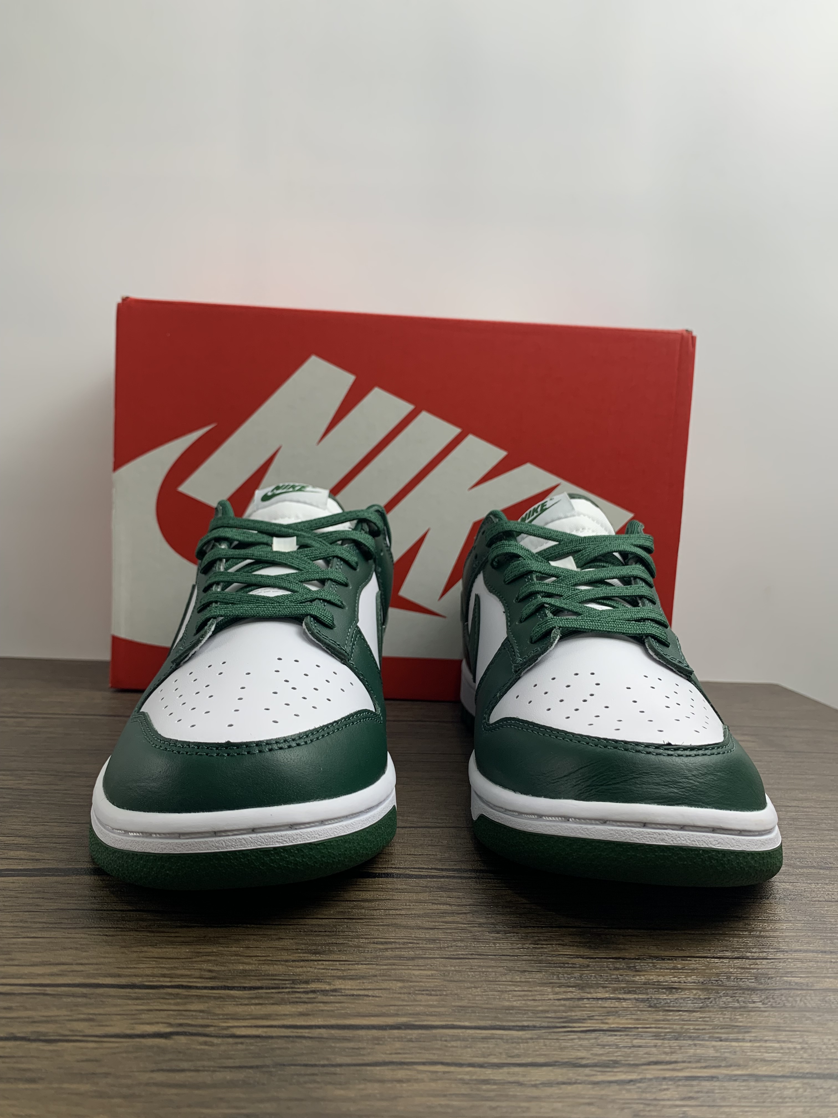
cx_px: 419
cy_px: 559
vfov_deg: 67.3
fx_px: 839
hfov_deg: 53.1
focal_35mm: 26
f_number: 1.8
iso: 40
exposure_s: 1/121
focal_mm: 4.25
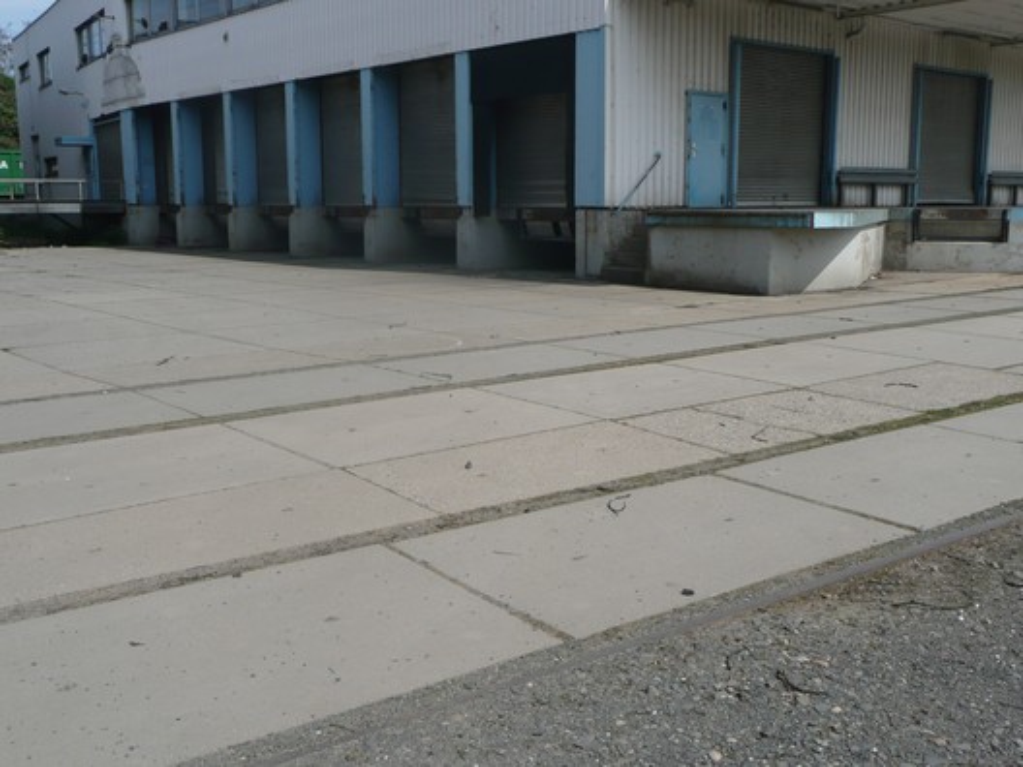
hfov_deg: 51.4
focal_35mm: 36
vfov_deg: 39.7
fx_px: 1064
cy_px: 384
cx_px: 512
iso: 100
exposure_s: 1/1300
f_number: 3.7
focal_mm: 5.8
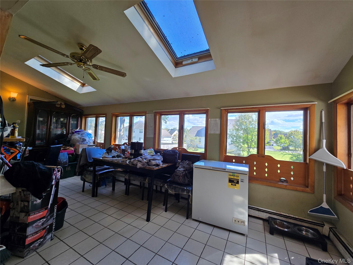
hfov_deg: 106.2
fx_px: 133
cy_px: 132
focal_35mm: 13
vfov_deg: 89.9
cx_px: 176
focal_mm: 2.2
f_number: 2.2
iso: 64
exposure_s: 1/120
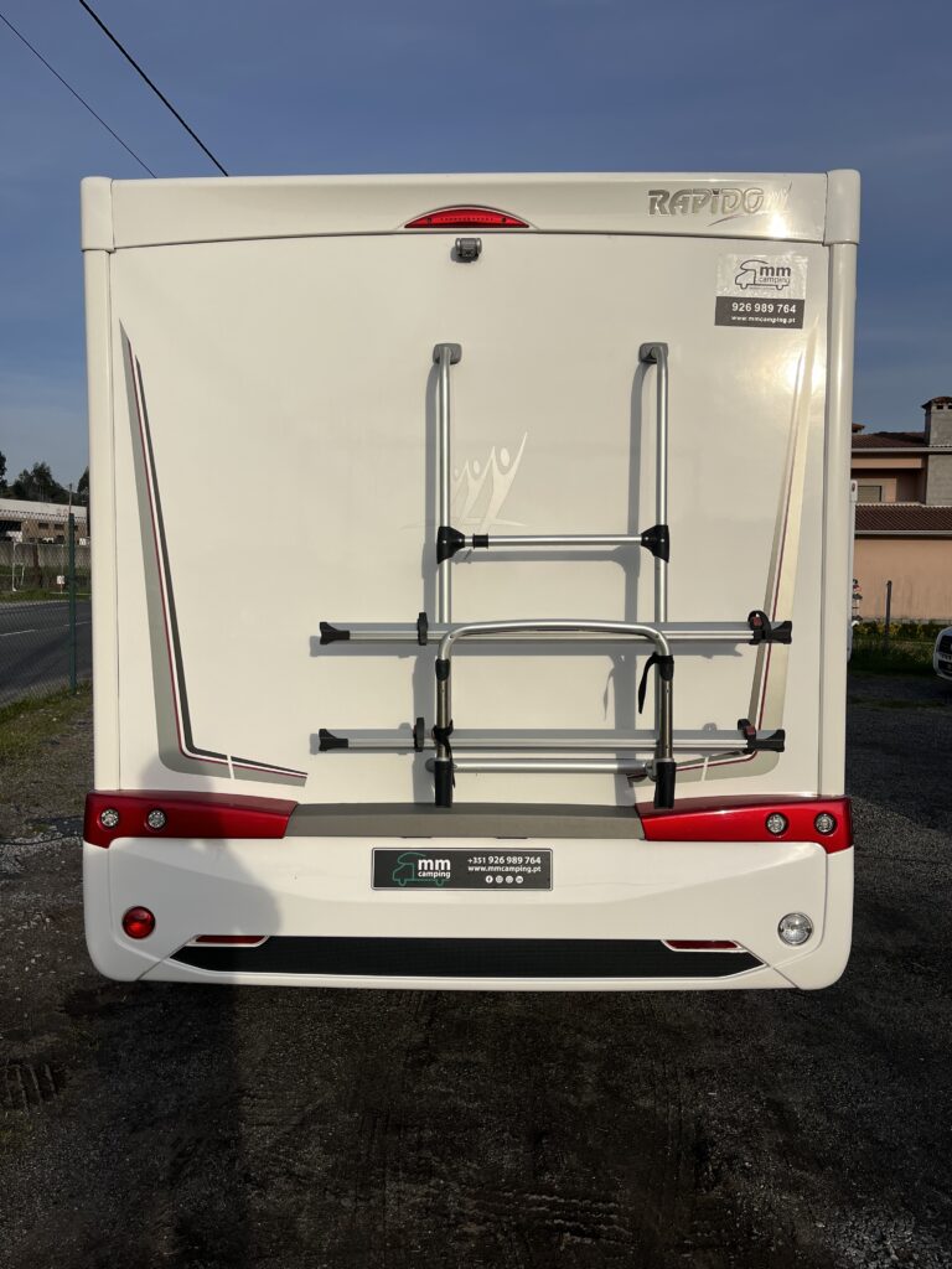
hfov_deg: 53.1
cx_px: 476
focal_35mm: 26
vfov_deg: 67.3
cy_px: 634
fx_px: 953
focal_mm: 5.1
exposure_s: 1/6173
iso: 50
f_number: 1.6
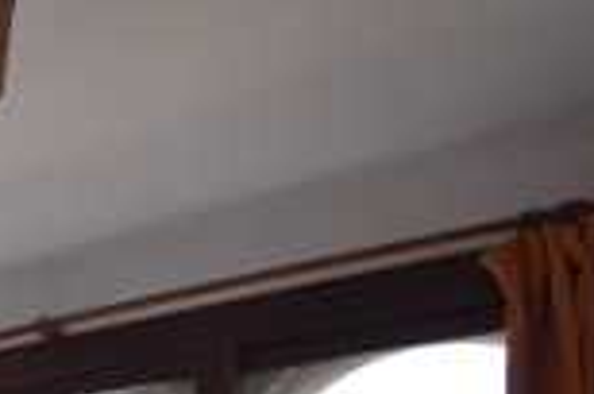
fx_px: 823
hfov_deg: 26.0
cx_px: -347
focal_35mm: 50
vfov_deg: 20.9
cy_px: 655
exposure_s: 1/13
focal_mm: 10
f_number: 7.1
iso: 100
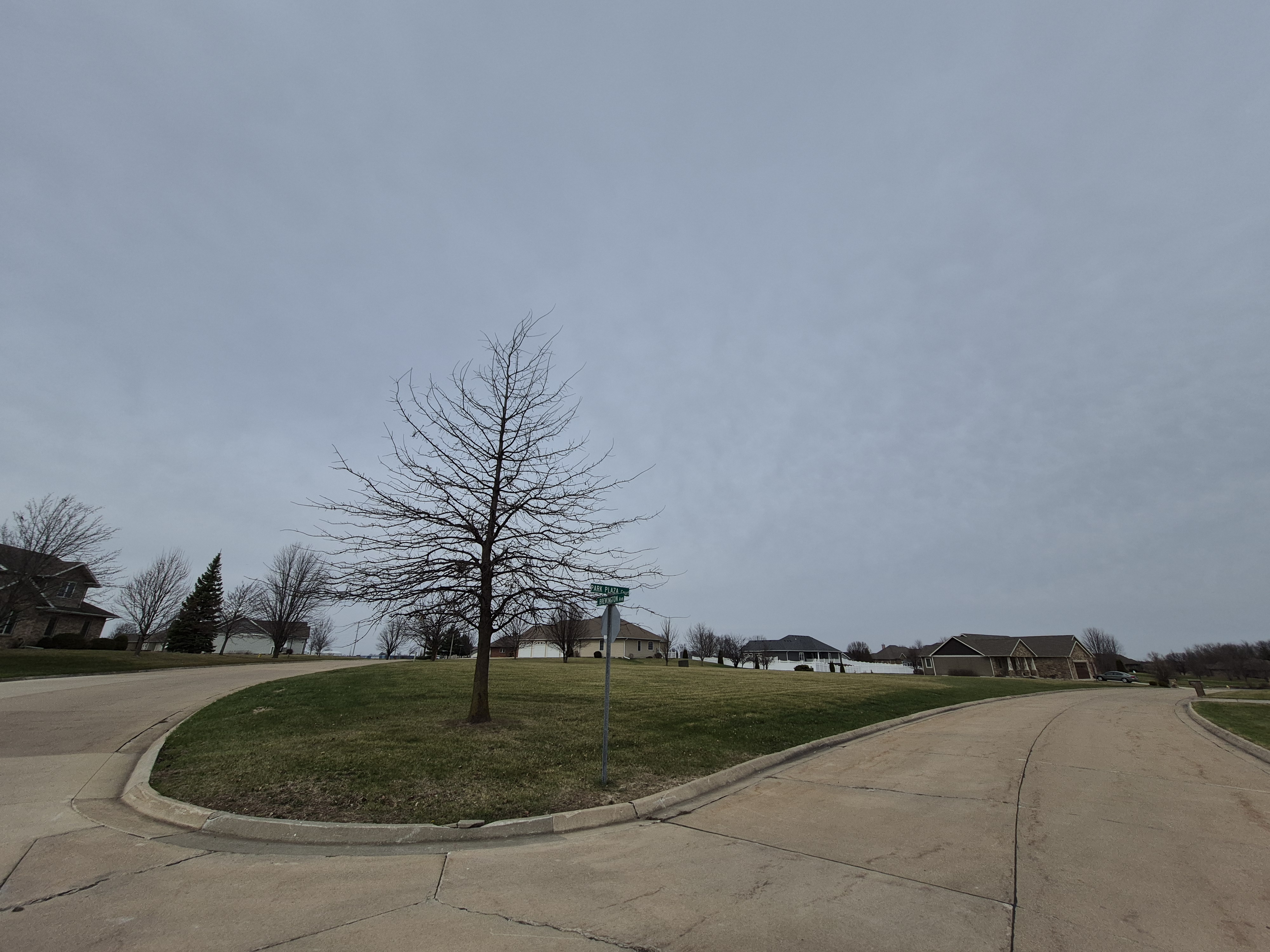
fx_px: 477
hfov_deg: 106.2
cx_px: 635
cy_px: 476
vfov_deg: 89.9
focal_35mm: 13
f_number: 2.2
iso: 50
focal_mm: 1.74
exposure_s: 1/5328
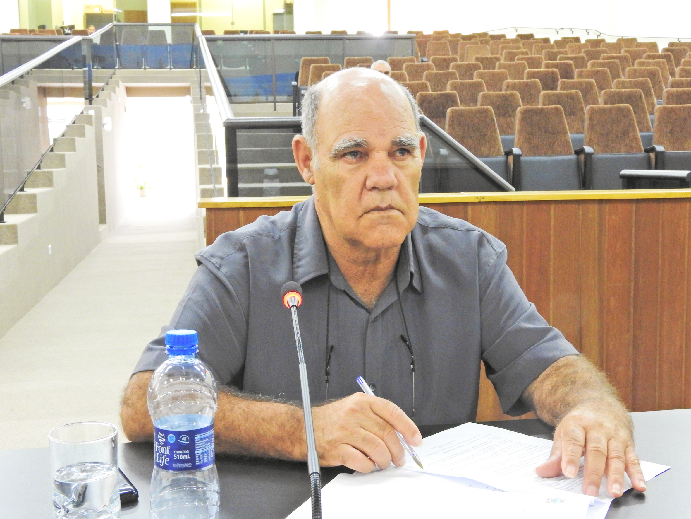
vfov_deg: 29.1
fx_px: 998
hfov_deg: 38.2
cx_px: 346
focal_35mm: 50
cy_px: 260
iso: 800
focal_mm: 9
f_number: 5
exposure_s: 1/6
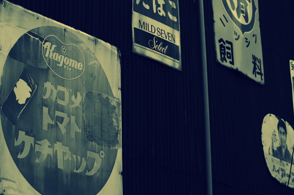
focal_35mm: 121
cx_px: 157
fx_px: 986
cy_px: 102
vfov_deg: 11.3
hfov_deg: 17.0
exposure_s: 1/400
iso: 100
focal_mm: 70
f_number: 4
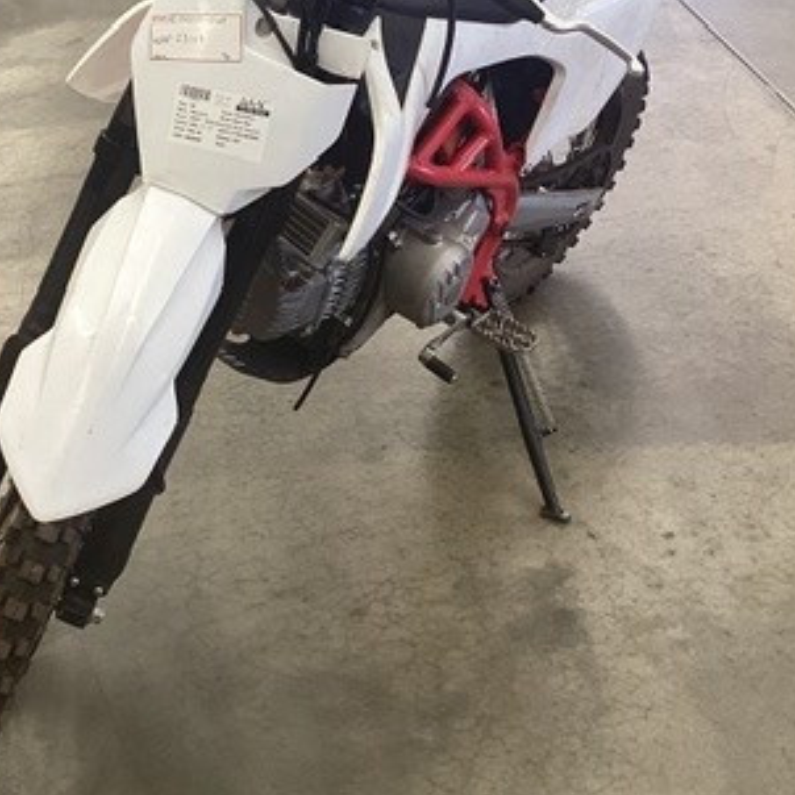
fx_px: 1507
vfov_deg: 29.4
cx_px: 213
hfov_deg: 29.2
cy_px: 271
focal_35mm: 58
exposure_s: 1/120
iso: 80
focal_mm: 3.3
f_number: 2.4
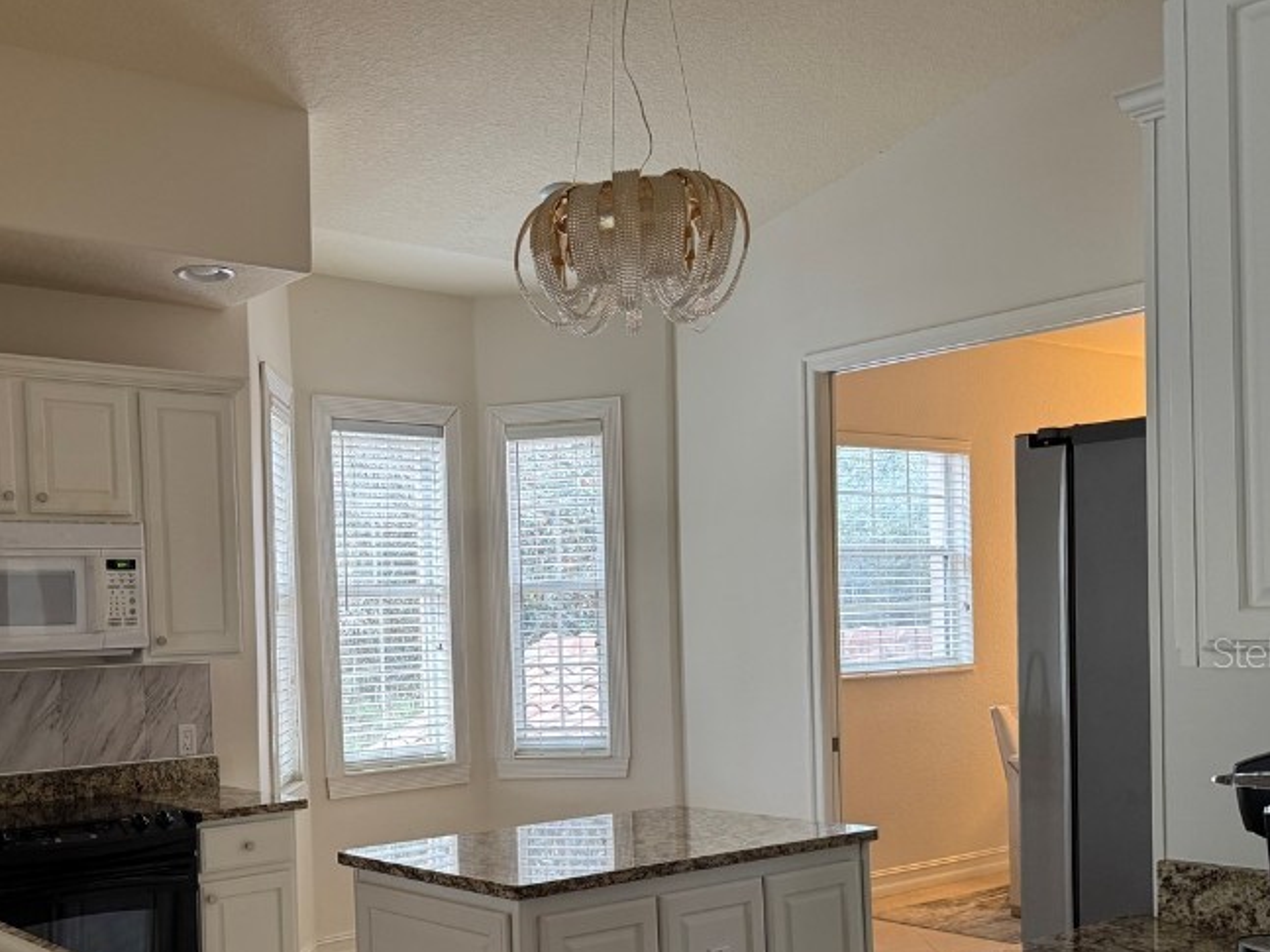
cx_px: 393
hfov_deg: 47.9
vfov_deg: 37.2
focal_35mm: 38
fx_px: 1394
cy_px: 652
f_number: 1.78
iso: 320
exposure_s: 1/60
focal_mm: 6.76
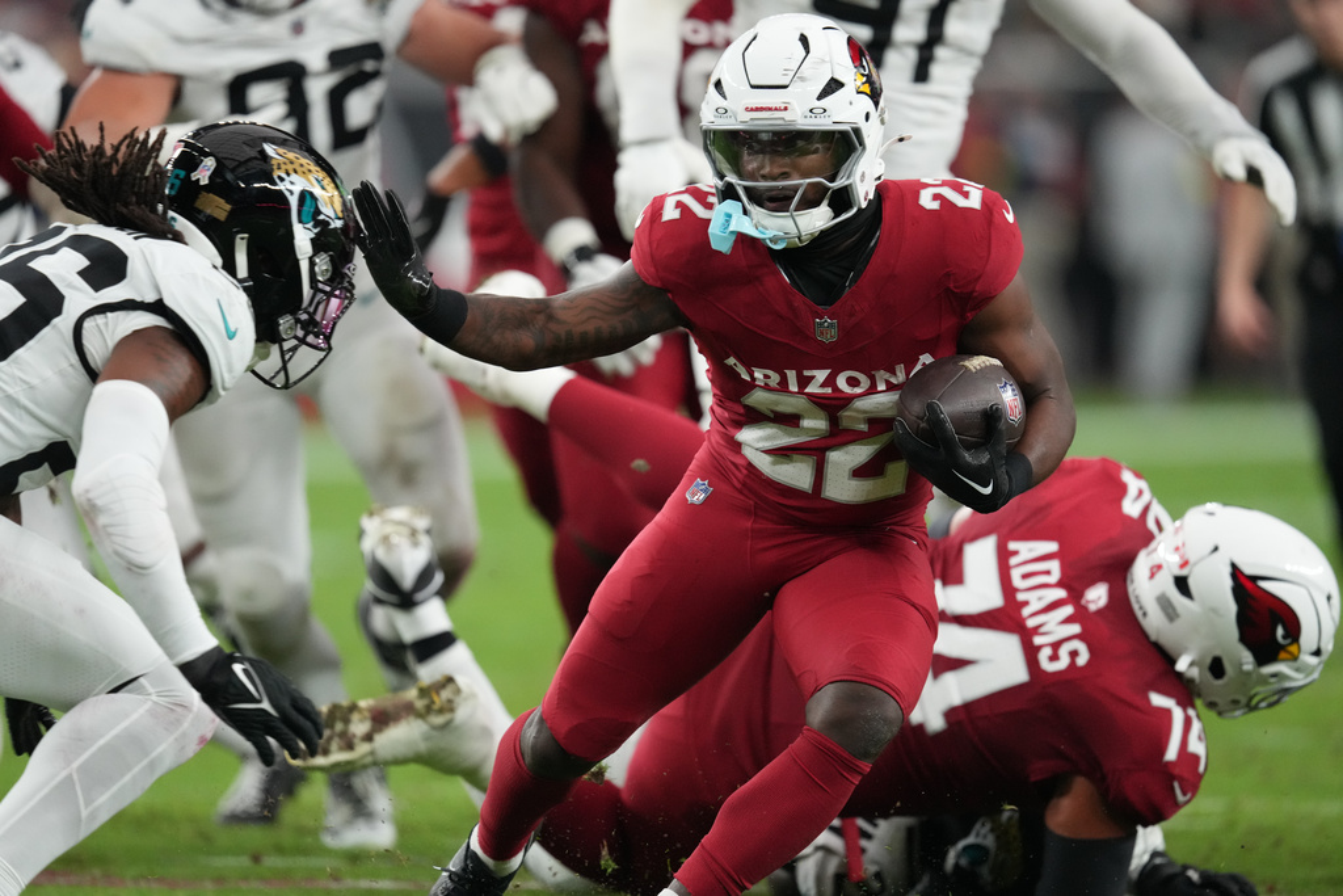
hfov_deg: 3.4
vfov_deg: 2.3
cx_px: 672
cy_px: 448
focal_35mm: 600
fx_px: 22385
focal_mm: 600
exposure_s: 1/1600
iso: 5000
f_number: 4
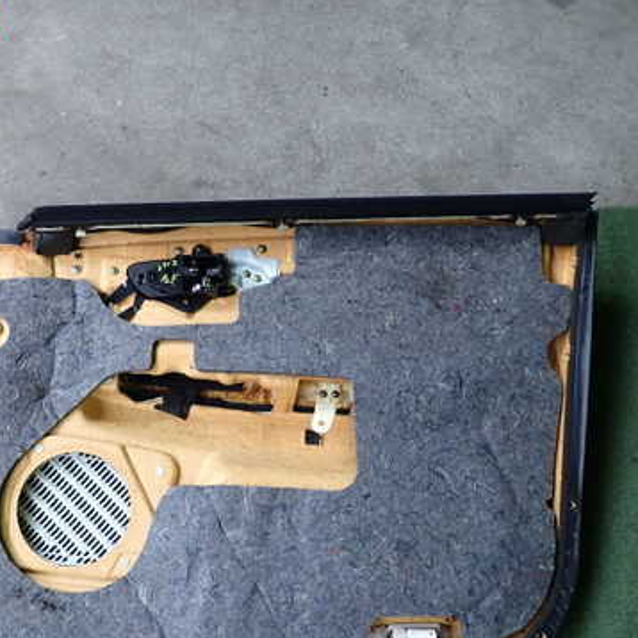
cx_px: 207
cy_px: 399
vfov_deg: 44.6
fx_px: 772
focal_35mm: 37
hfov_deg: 44.2
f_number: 2
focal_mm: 4.5
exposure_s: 1/125
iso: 200
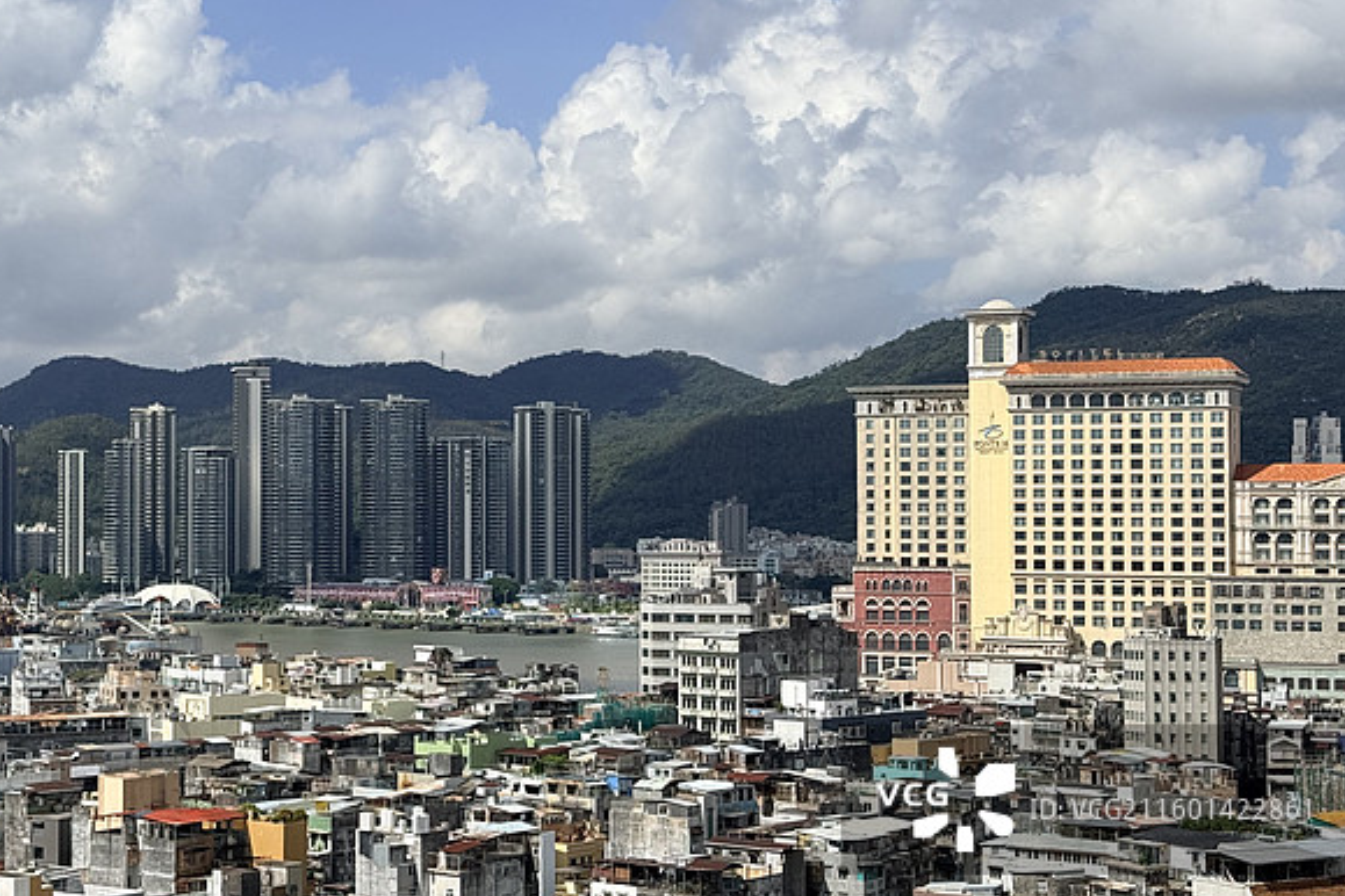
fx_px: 2578
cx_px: 430
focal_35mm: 69
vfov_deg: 19.7
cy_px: 434
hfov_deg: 29.0
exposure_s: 1/7874
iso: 64
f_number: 1.78
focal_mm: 6.76
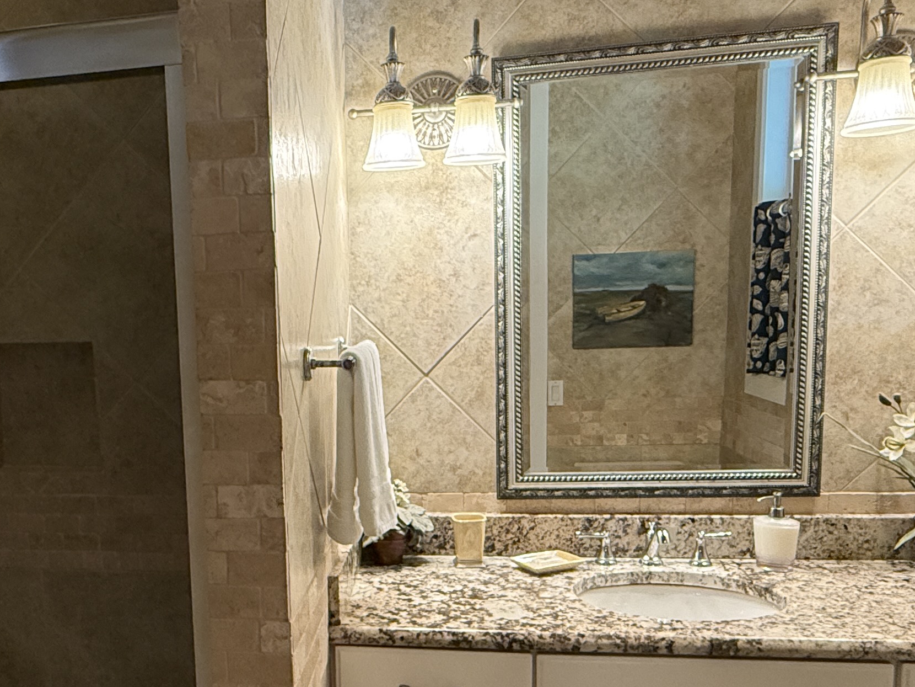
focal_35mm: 34
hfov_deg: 52.7
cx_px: 292
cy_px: 444
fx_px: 899
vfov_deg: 41.4
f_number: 2.2
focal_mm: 2.22
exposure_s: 1/120
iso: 400
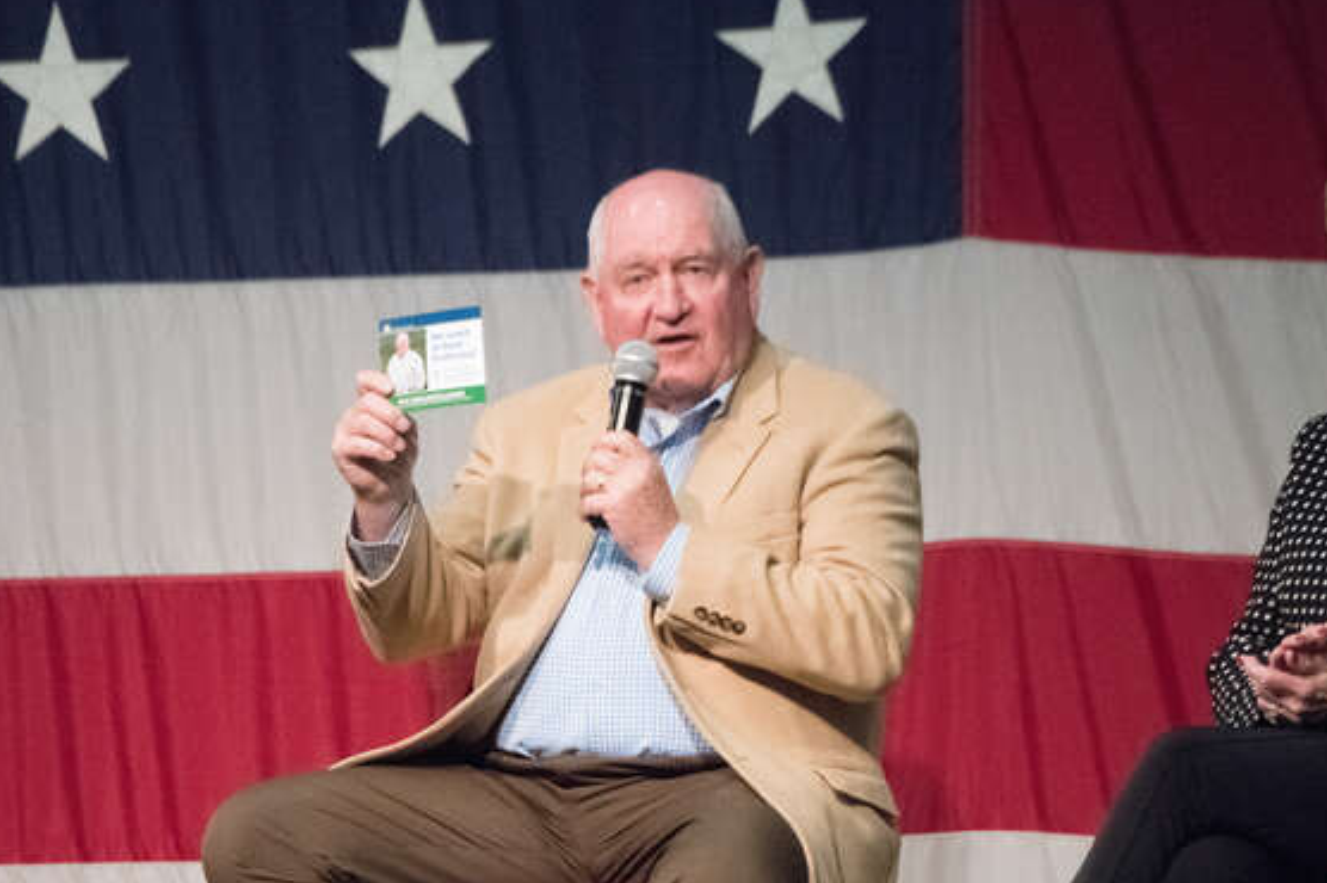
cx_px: 656
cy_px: 605
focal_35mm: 576
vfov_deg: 2.4
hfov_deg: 3.6
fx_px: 21219
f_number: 6.3
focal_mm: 400
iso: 20000
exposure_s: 1/400
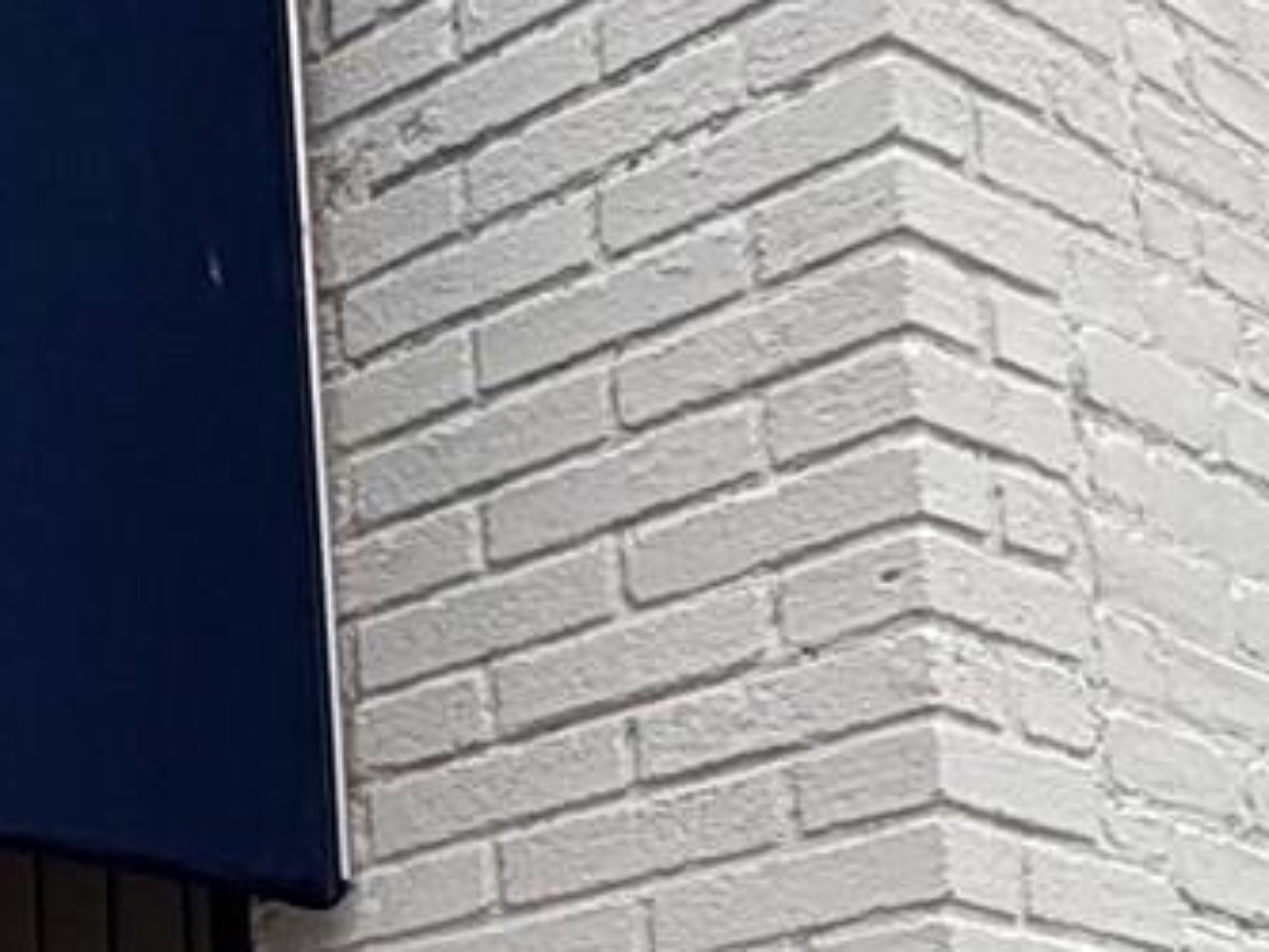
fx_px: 3154
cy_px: 1428
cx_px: -1082
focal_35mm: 86
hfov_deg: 17.8
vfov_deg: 15.8
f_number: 2.2
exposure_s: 1/361
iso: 50
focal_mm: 2.22
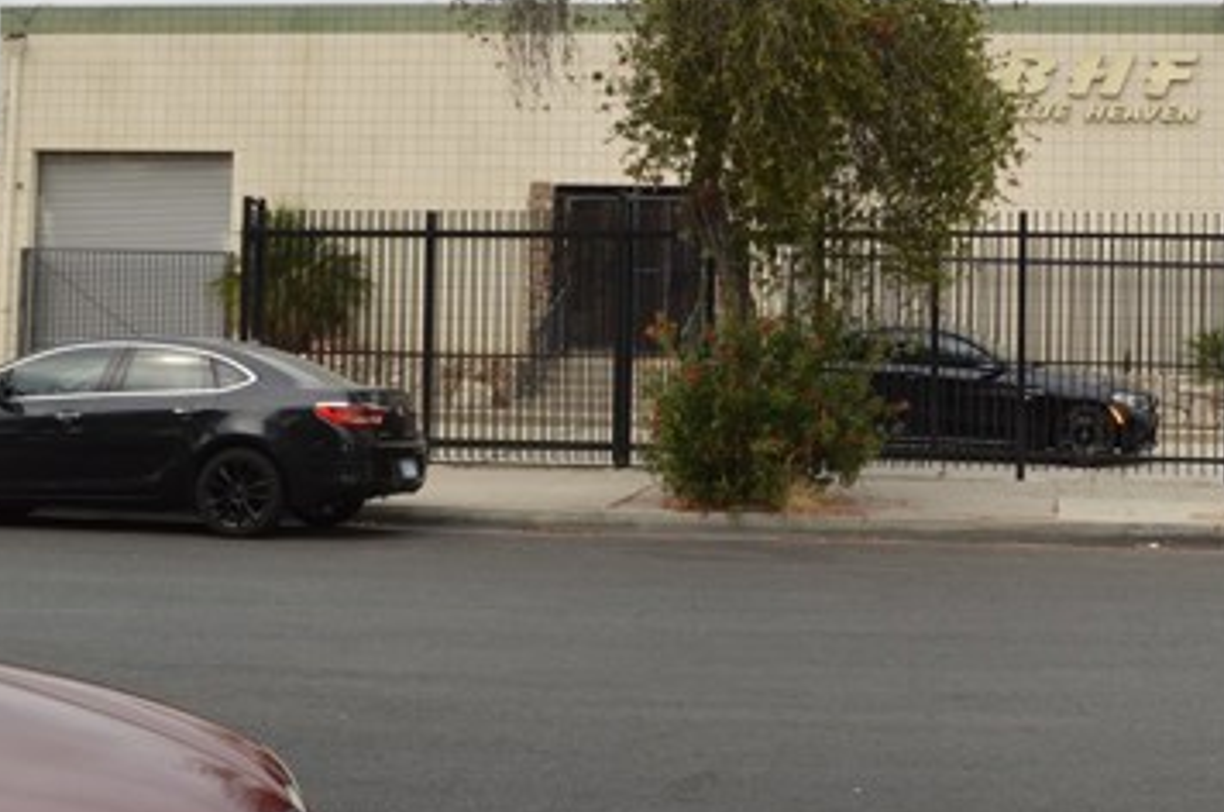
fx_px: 1833
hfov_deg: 36.5
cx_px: 825
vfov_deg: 24.8
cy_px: 239
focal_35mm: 54
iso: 100
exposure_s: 1/200
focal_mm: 20
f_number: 9
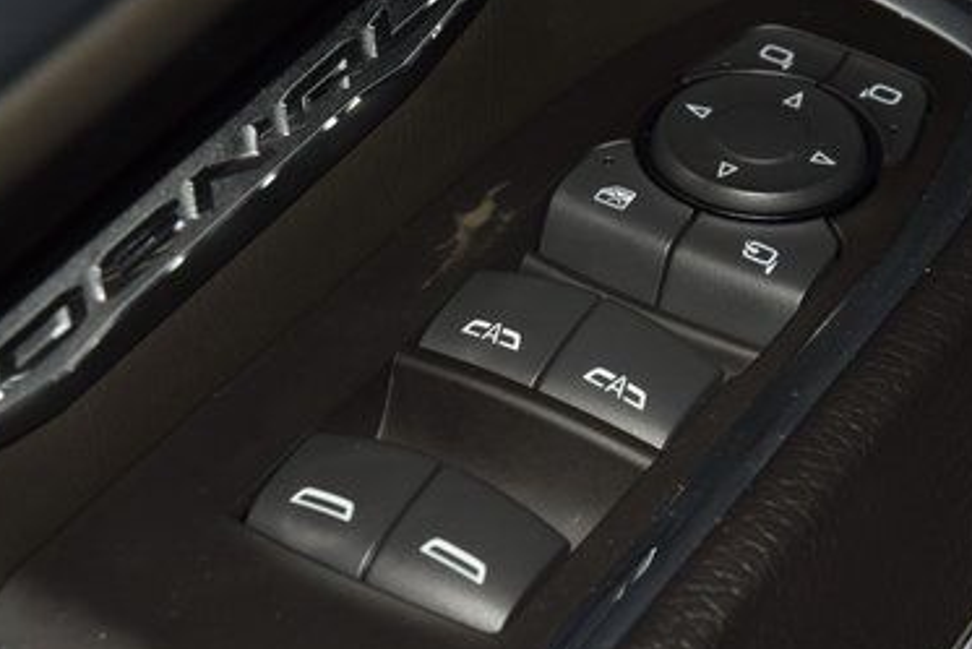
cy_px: 324
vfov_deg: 7.6
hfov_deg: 11.4
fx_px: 4862
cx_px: 631
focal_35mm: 180
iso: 100
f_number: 8
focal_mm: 70
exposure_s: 1/125
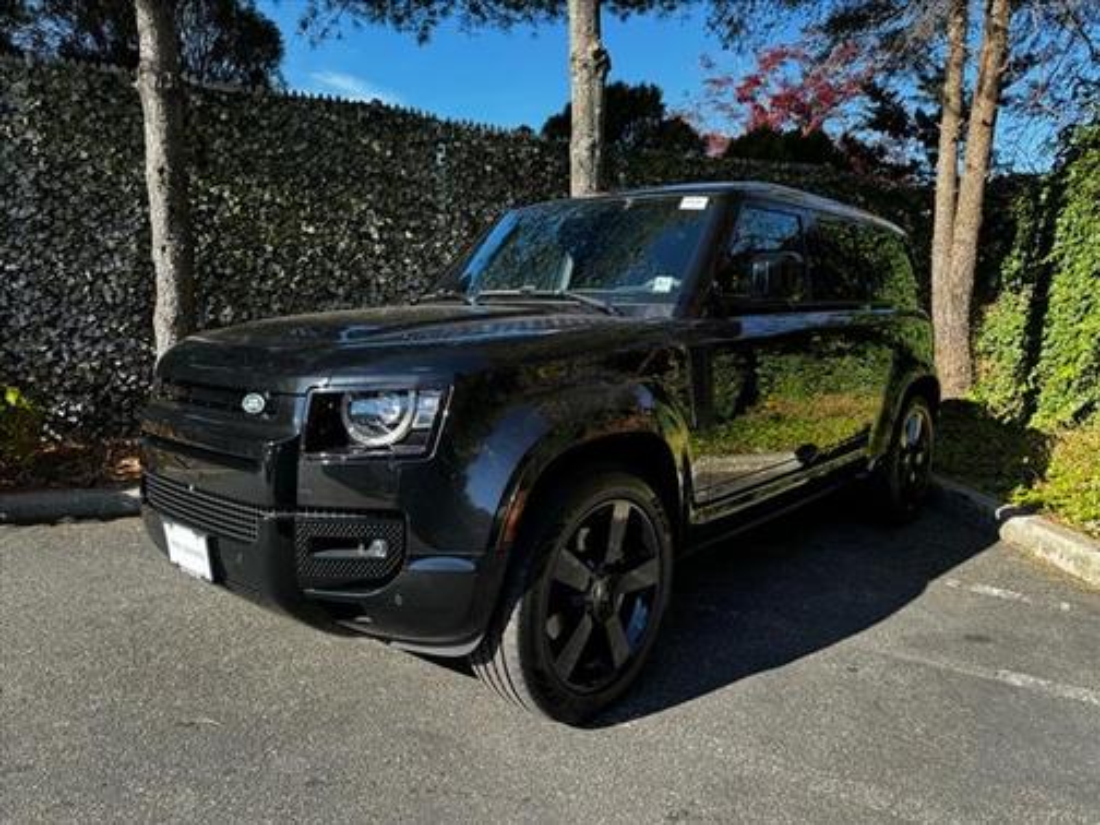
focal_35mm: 24
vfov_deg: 56.8
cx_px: 550
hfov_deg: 71.6
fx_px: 763
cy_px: 412
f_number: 1.78
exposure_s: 1/756
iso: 80
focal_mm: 6.76
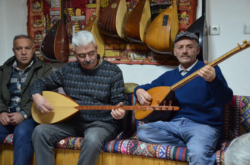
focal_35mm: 52
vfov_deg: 25.6
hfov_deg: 37.9
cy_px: 82
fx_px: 364
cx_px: 125
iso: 1600
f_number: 4.2
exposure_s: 1/20
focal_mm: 35
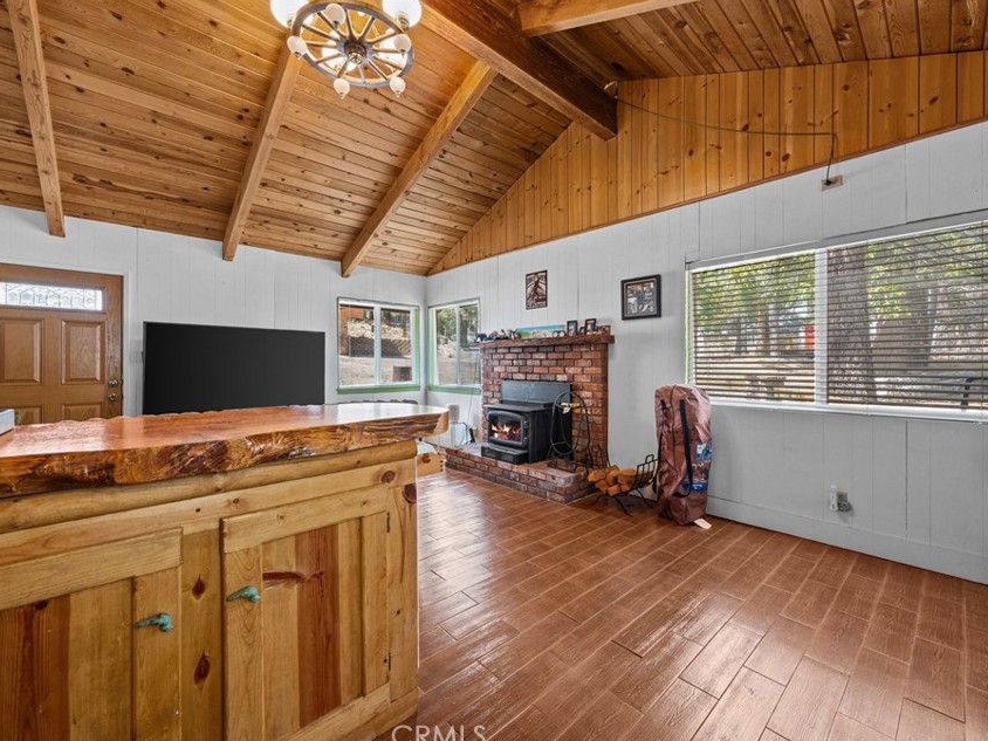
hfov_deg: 102.0
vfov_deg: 85.6
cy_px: 354
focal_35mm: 14
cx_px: 512
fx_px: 400
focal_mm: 12
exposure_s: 1/4
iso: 1000
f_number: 8
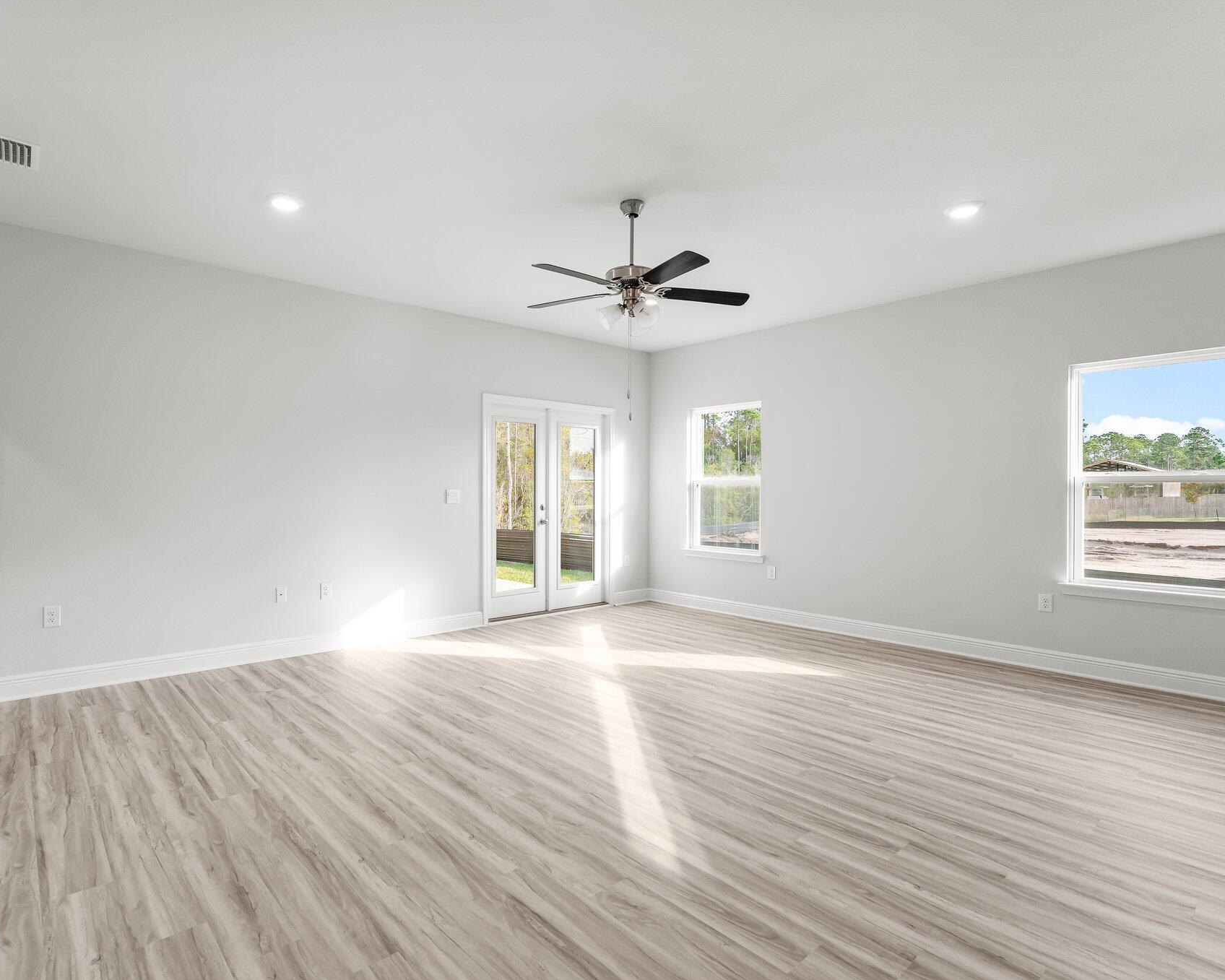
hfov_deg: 87.3
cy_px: 488
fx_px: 641
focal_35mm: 18
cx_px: 572
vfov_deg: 74.8
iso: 400
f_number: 8
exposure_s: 1/4
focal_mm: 15.6
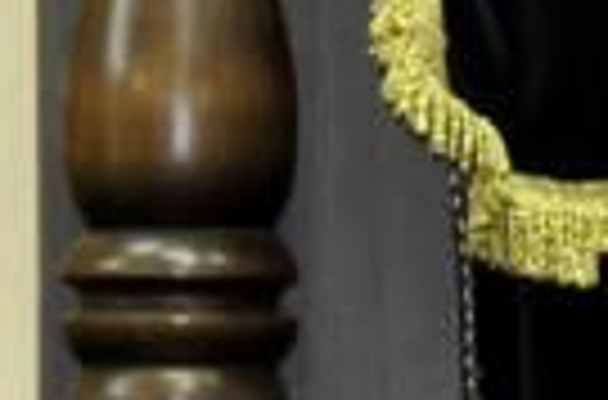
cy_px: 396
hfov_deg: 1.6
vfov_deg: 1.1
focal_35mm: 1279
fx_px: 21526
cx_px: 1090
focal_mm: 112
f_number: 5.3
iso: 800
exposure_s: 1/60
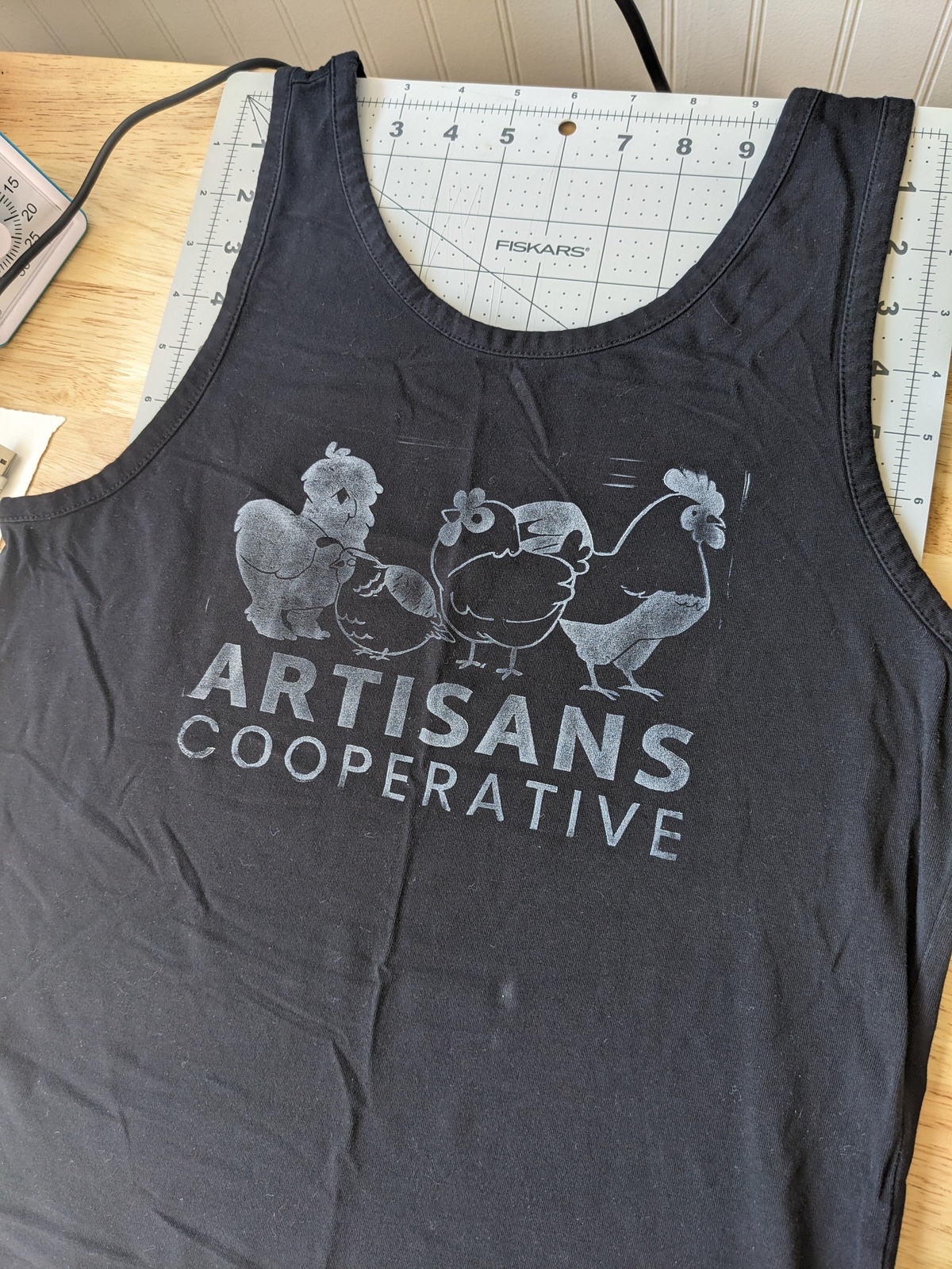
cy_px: 634
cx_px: 476
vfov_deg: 65.3
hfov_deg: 51.4
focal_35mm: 27
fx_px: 990
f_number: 1.73
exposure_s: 1/43.1
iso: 65
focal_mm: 4.38
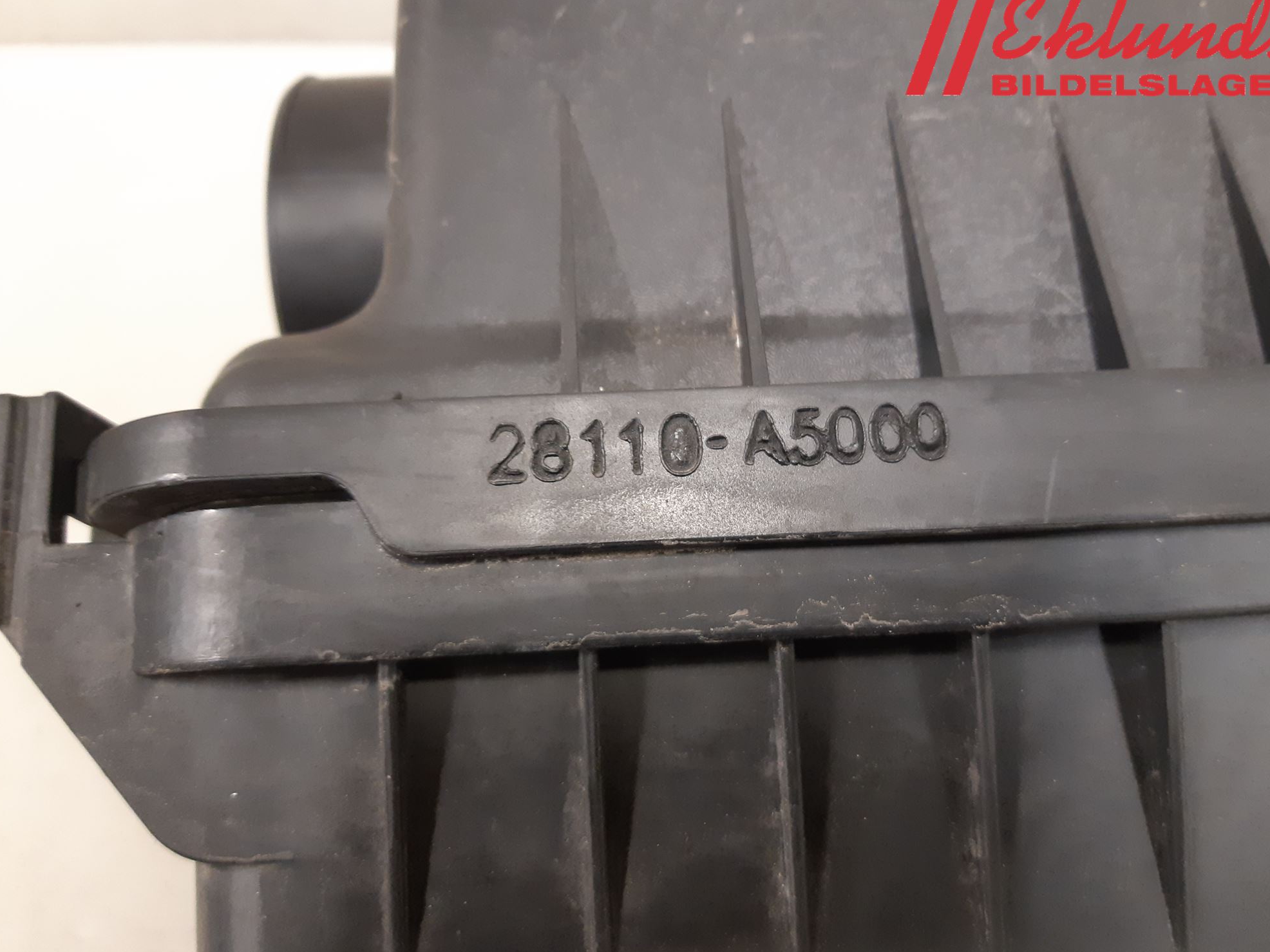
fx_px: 991
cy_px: 481
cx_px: 641
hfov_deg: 65.3
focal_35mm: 27
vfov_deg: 51.4
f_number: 1.7
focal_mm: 3.93
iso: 250
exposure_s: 1/25
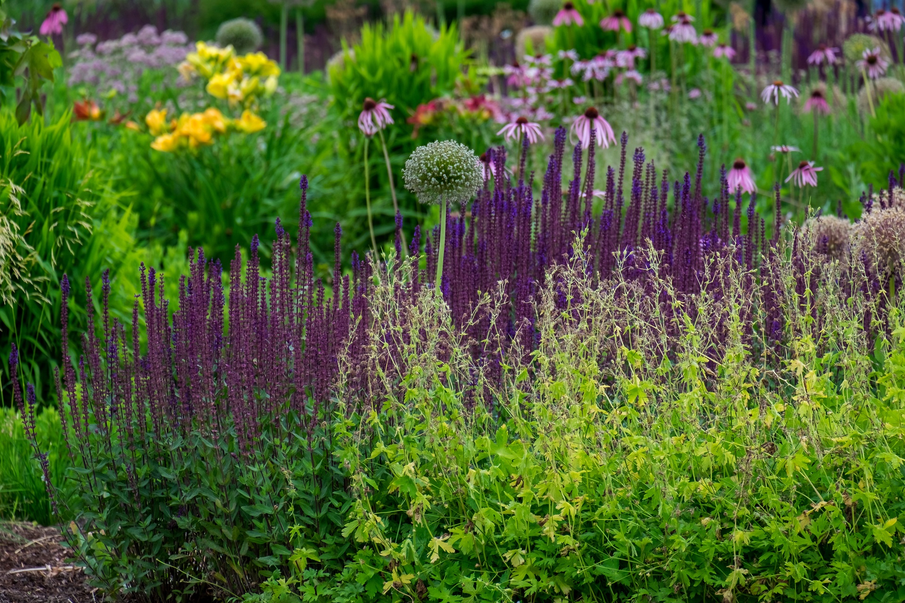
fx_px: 6862
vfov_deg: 5.0
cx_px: 452
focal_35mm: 273
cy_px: 302
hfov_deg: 7.5
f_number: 6.4
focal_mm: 181.9
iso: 250
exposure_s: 1/140
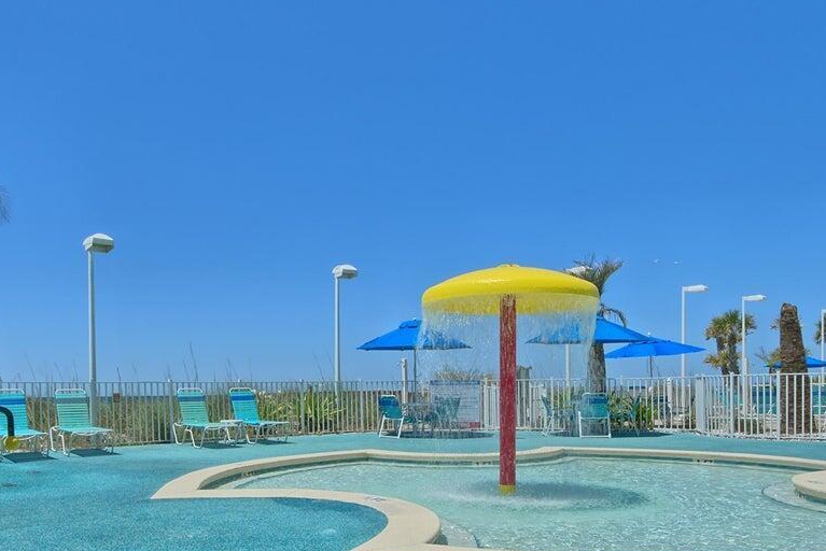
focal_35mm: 30
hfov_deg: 61.7
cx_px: 363
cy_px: 405
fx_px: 689
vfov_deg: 42.5
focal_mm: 15
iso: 200
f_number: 16
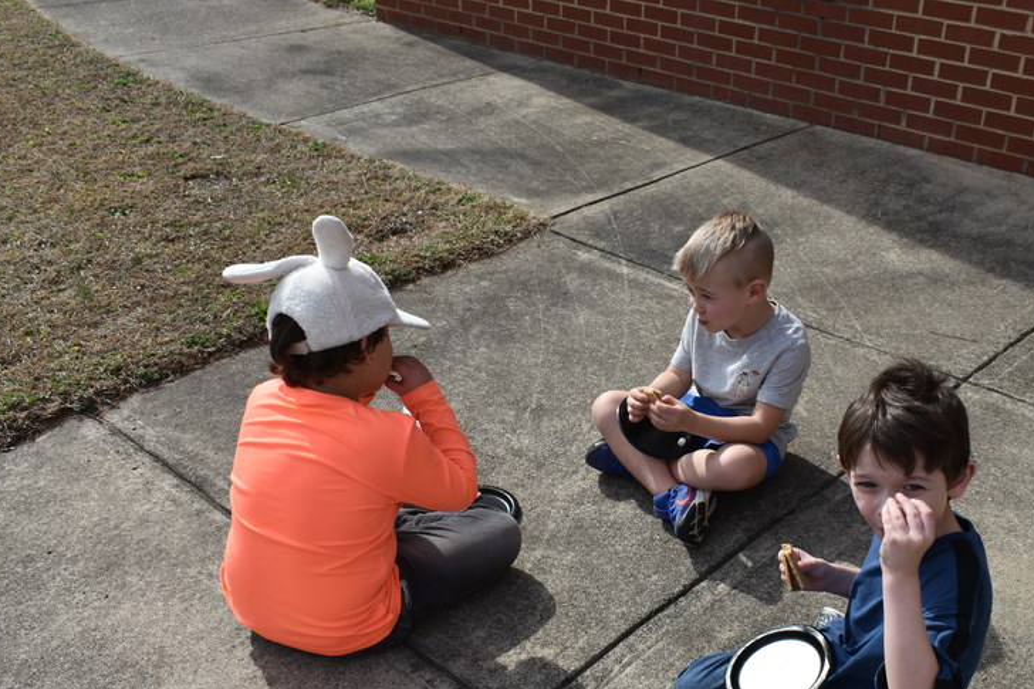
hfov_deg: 50.5
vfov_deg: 34.8
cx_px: 597
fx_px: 1091
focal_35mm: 38
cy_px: 451
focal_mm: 18
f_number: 8
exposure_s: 1/250
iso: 100
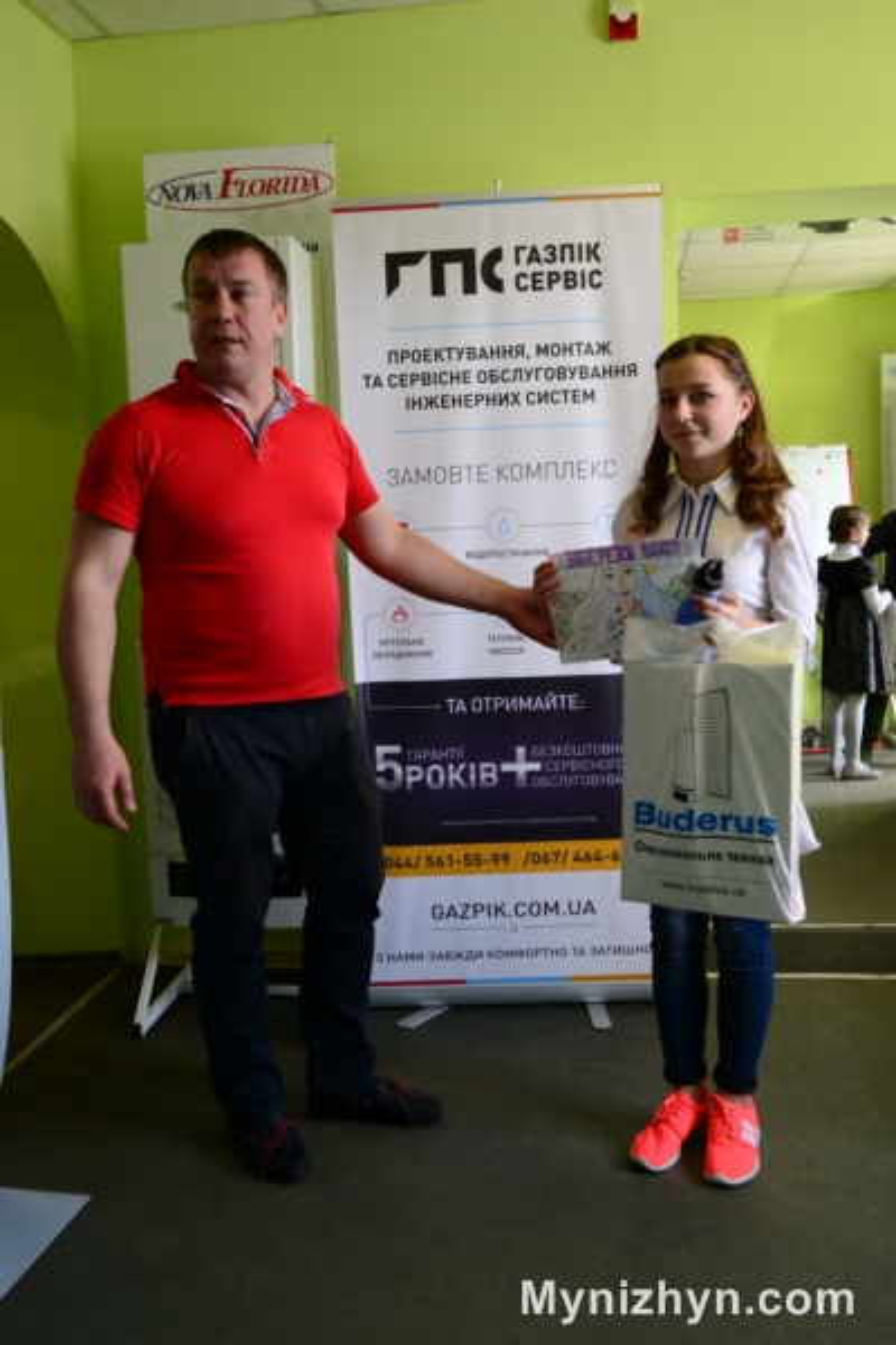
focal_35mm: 30
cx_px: 448
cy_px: 672
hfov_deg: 43.6
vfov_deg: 61.9
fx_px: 1120
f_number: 5.6
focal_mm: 20
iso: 800
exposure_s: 1/50
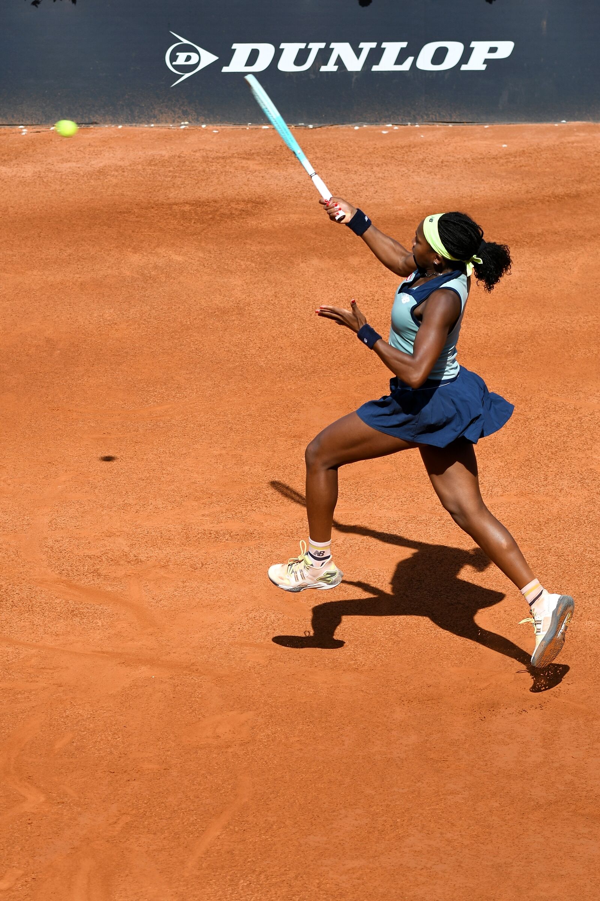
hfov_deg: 9.0
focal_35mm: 153
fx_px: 3825
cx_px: 300
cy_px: 450
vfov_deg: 13.4
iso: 100
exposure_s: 1/1000
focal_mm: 102
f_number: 4
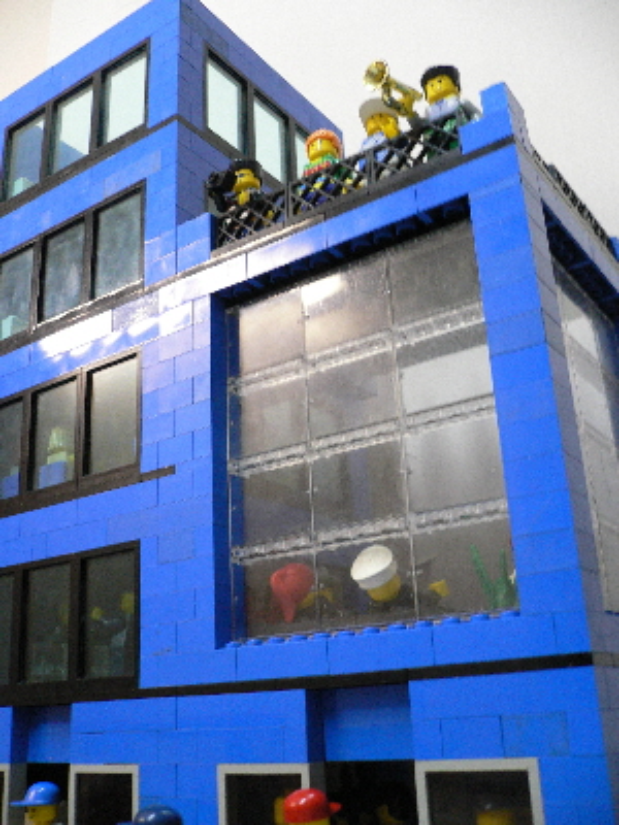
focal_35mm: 35
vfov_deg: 52.6
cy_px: 412
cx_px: 310
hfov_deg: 40.7
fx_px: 834
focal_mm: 5.8
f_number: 2.8
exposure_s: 1/8
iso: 200
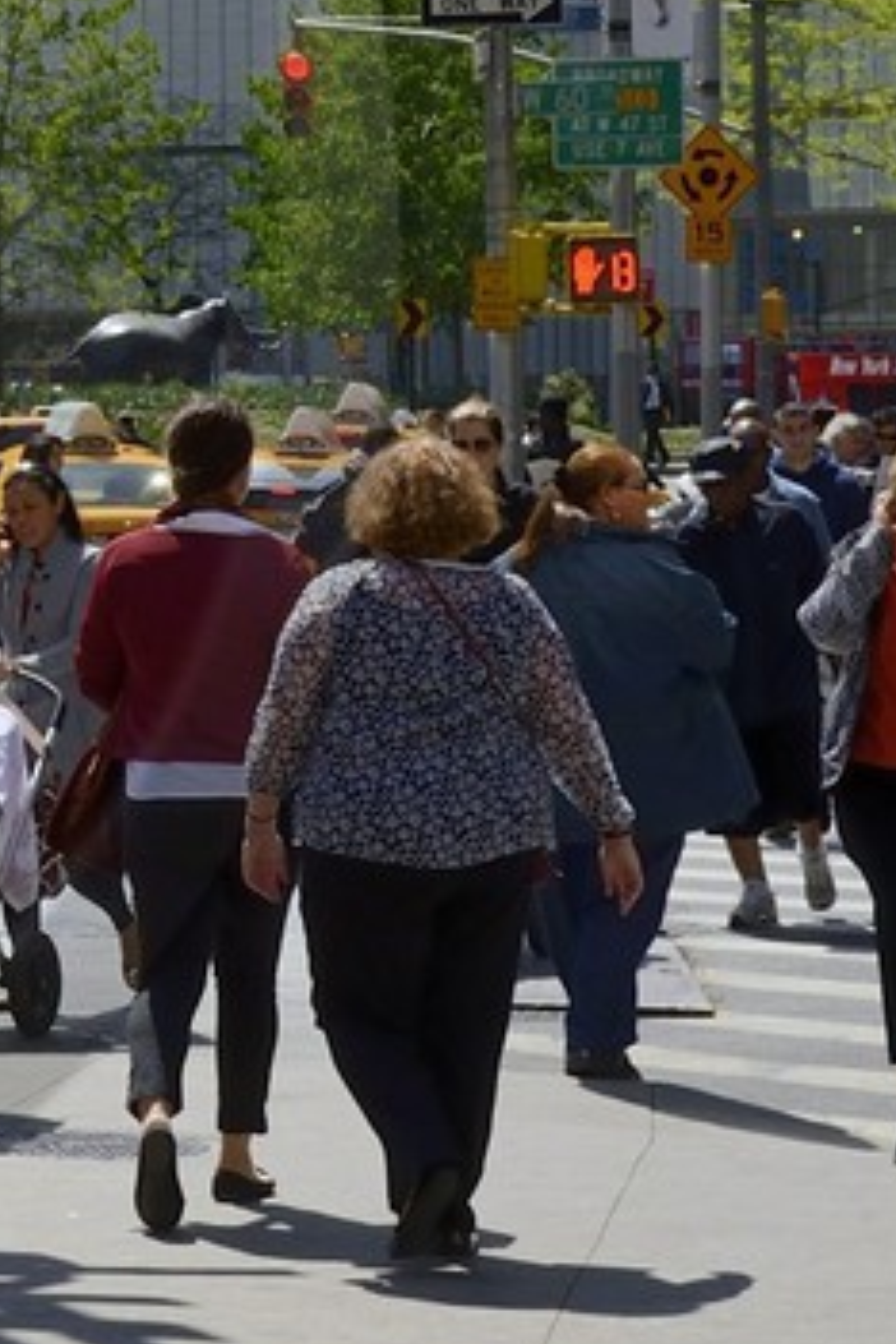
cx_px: -785
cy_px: 237
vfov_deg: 12.5
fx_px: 6122
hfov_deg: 8.0
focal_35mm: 164
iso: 400
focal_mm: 36
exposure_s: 1/400
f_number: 13
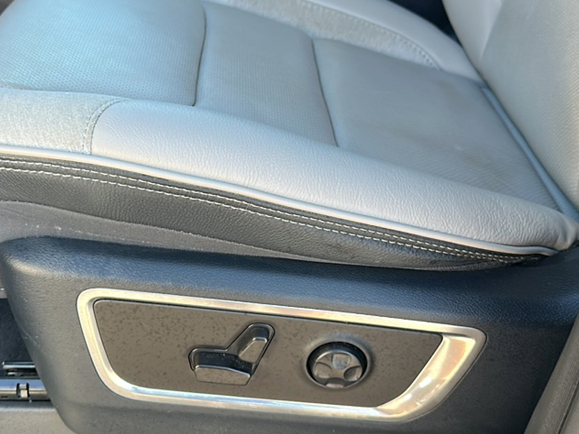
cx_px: 229
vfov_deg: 37.7
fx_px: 635
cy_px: 197
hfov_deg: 48.7
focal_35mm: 38
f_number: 1.78
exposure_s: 1/188
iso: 64
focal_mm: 6.86
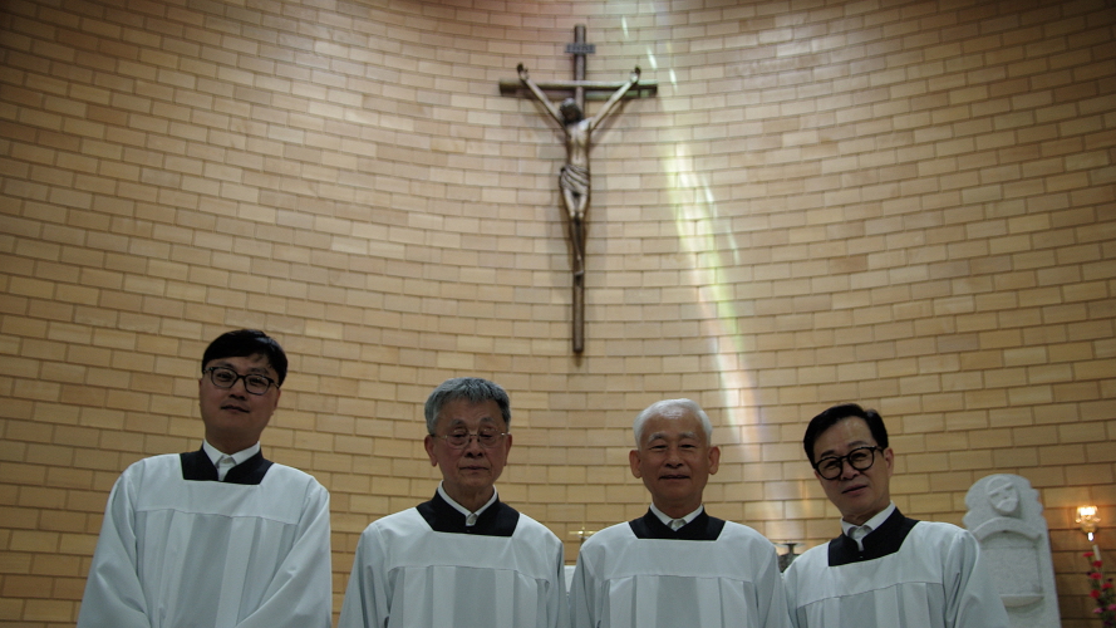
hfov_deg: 54.3
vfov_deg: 32.2
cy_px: 339
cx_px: 561
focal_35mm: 37
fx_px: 1087
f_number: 4
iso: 400
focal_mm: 23.13
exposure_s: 1/50
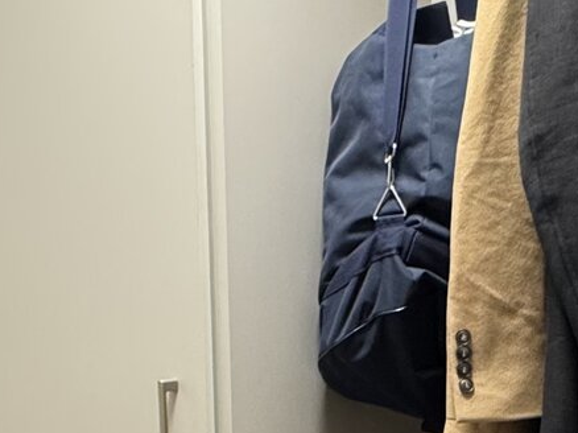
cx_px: 267
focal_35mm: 64
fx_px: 1068
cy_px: 545
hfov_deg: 30.3
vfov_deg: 21.0
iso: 250
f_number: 2.2
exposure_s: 1/50
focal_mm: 2.22
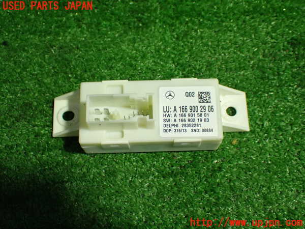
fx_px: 414
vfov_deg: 30.9
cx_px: 152
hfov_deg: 40.4
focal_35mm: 47
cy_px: 114
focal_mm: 8.4
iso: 800
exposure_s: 1/100
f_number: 3.1
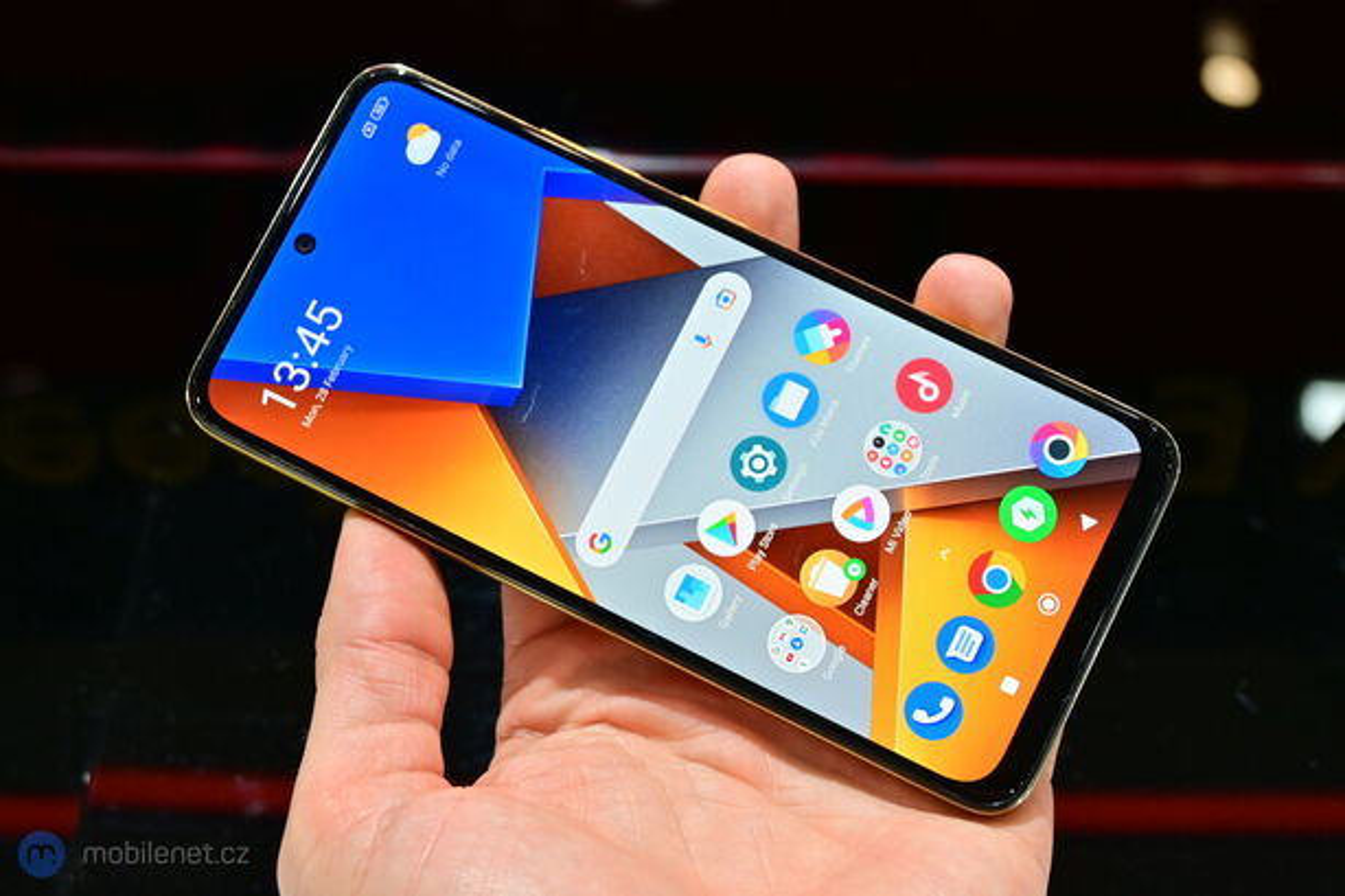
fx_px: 2297
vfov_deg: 22.1
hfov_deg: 32.6
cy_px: 448
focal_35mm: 62
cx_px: 672
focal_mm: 41
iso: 280
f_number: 5.6
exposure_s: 1/60
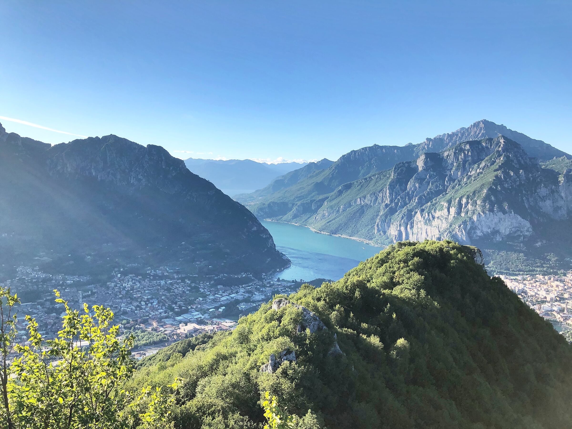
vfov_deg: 49.7
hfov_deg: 63.4
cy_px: 214
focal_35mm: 28
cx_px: 286
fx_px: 463
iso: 20
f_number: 1.8
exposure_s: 1/1656
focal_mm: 3.99
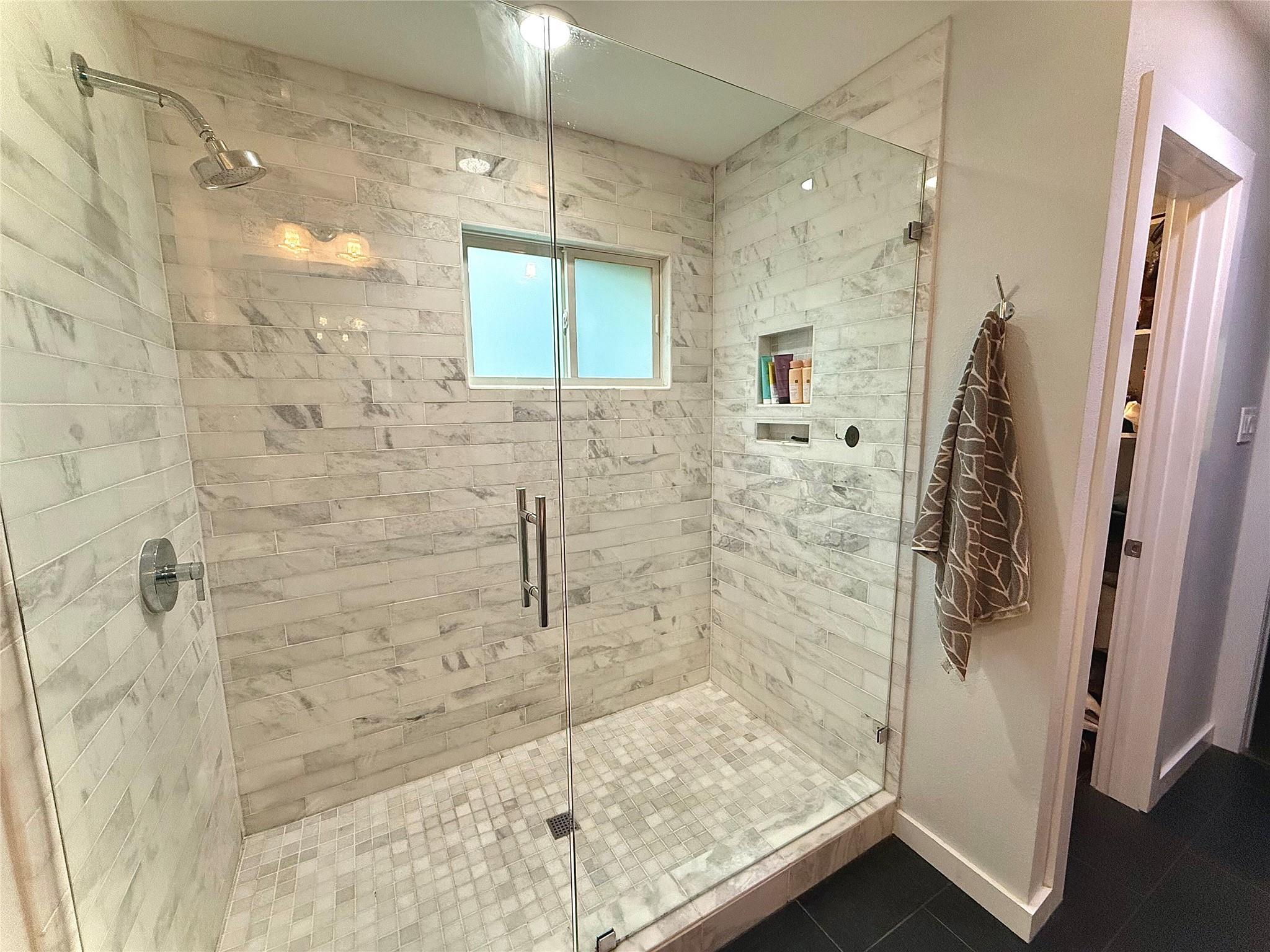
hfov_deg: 102.1
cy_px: 476
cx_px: 635
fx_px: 514
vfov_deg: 85.7
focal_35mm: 14
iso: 320
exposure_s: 1/120
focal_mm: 2.22
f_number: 2.2
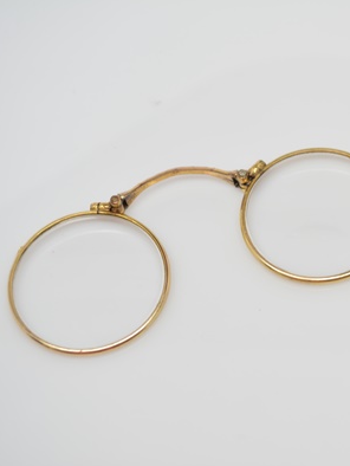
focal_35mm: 79
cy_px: 235
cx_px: 315
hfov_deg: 18.4
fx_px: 1064
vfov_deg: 24.7
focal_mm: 36
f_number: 5.6
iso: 200
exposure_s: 1/15
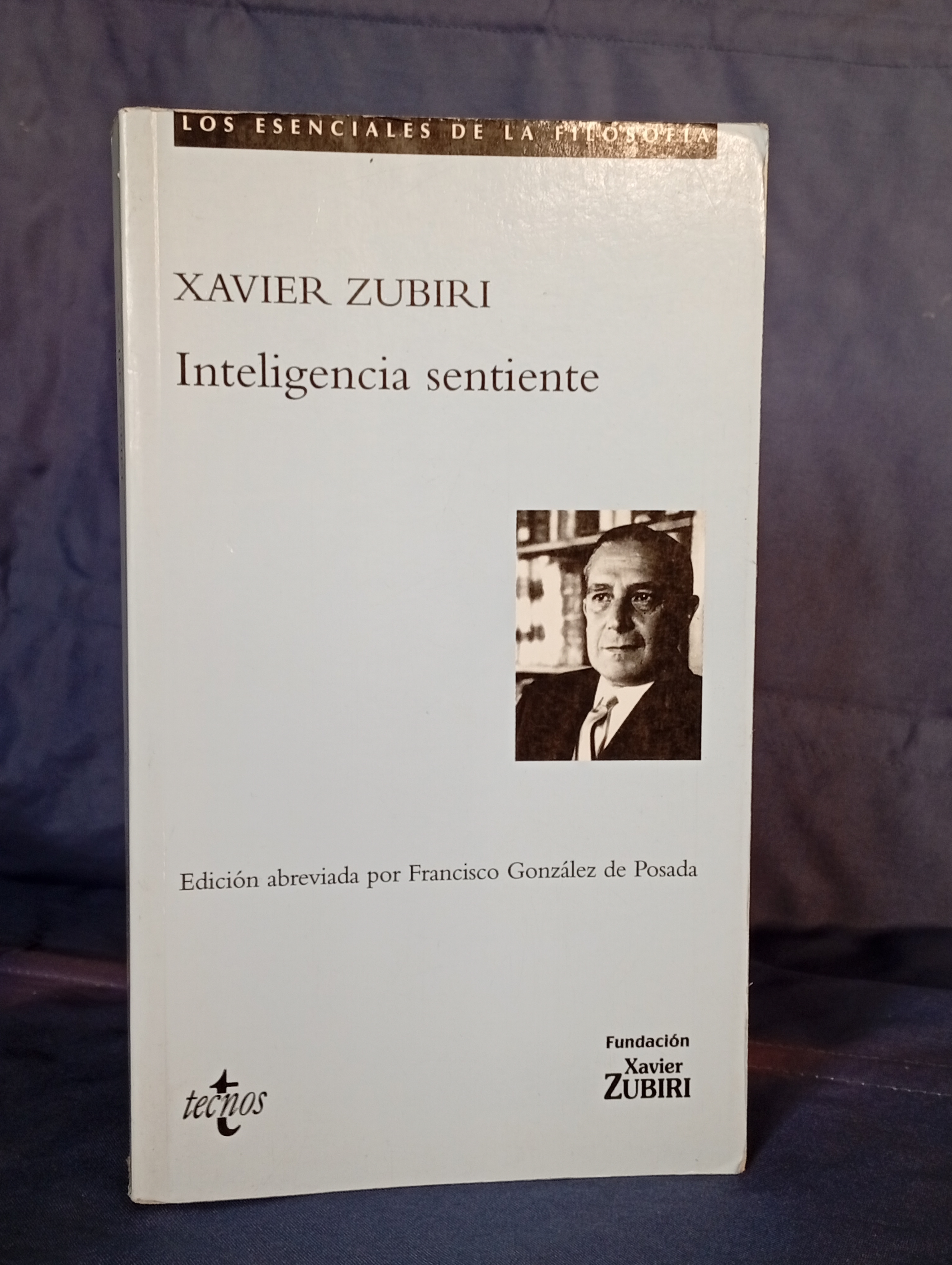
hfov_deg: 33.7
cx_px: 476
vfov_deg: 43.8
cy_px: 632
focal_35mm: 43
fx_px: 1573
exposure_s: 1/50
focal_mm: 3.98
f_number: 1.8
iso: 151
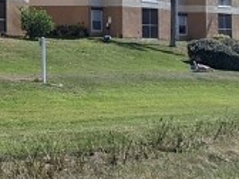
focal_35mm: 165
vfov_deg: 8.8
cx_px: -243
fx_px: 1139
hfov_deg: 10.9
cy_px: -67
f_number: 1.8
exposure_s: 1/3906
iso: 59
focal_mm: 4.44
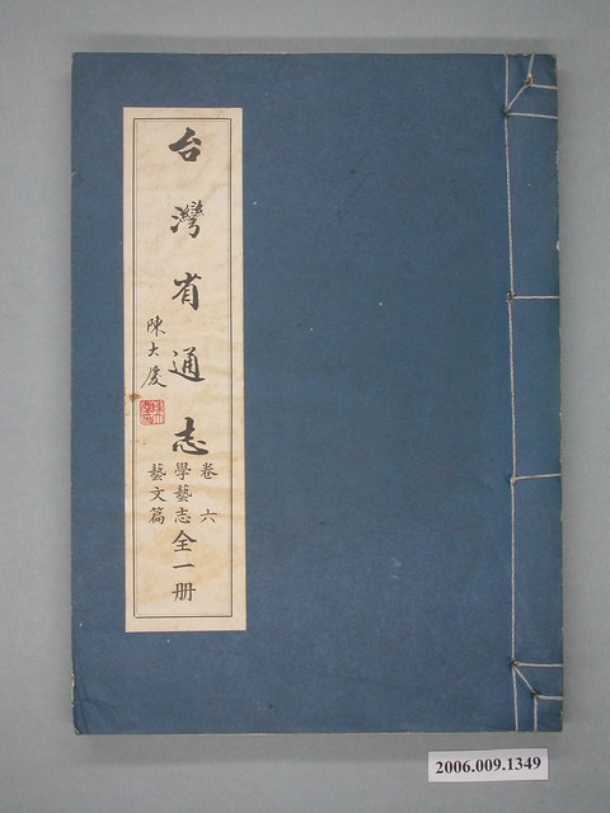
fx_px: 1245
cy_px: 406
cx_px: 305
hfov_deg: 27.5
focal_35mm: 53
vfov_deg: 36.2
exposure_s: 1/58
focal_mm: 11.1
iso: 100
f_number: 2.9
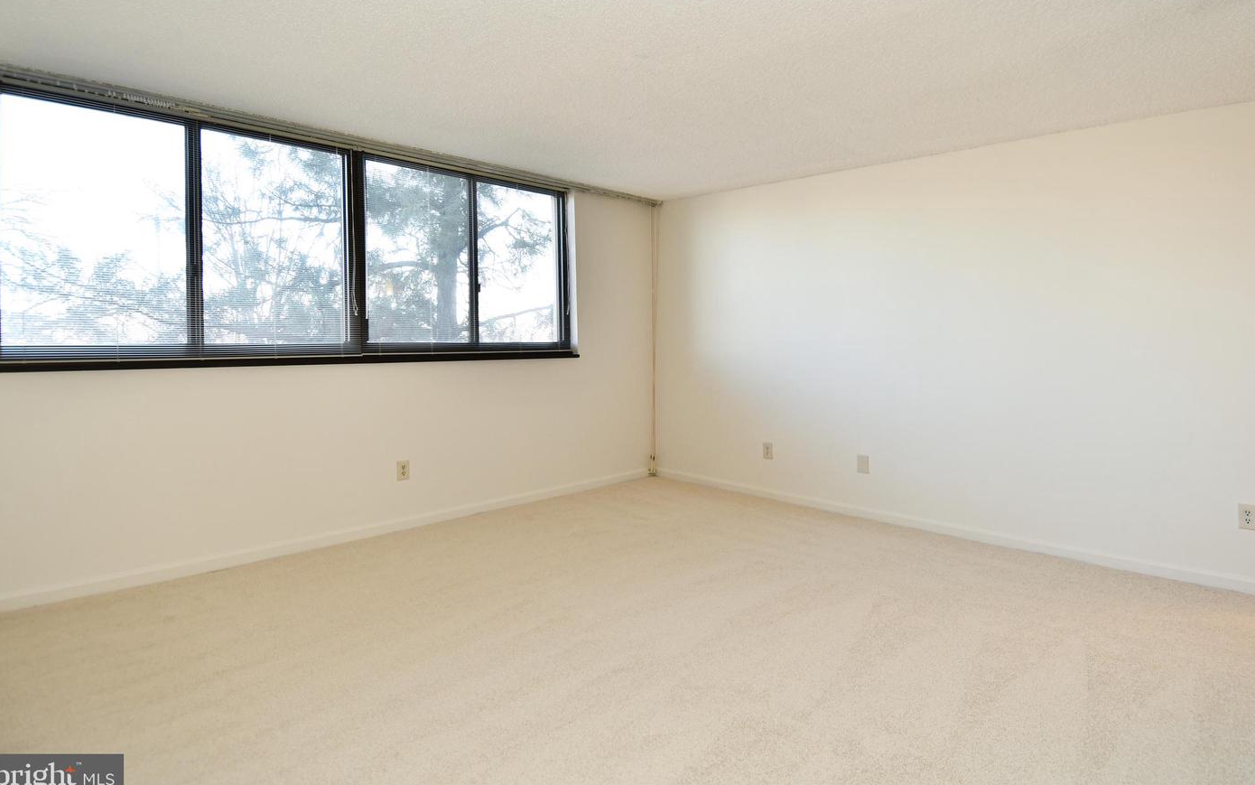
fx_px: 650
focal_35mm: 19
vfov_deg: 62.2
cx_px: 633
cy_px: 367
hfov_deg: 88.0
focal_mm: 12
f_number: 4.5
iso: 200
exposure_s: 1/80
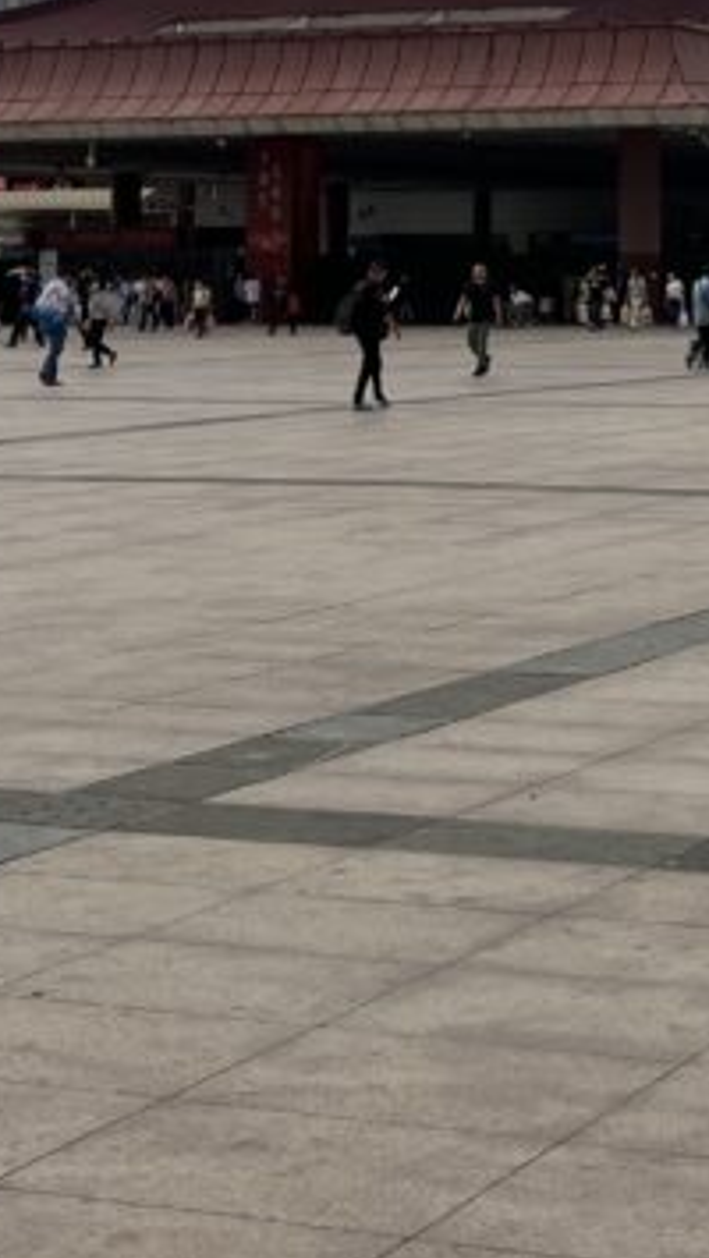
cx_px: 798
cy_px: -78
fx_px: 2938
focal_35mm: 88
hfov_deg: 13.5
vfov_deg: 22.9
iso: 32
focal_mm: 3.99
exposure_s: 1/4425
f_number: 1.8
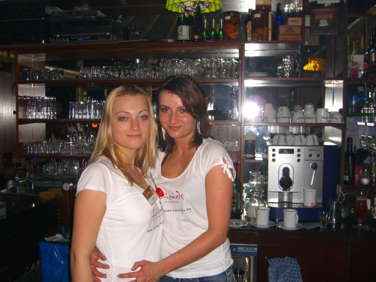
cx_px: 188
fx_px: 413
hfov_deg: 49.0
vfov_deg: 37.7
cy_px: 141
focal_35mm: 38
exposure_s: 1/60
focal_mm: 7.9
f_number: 2.8
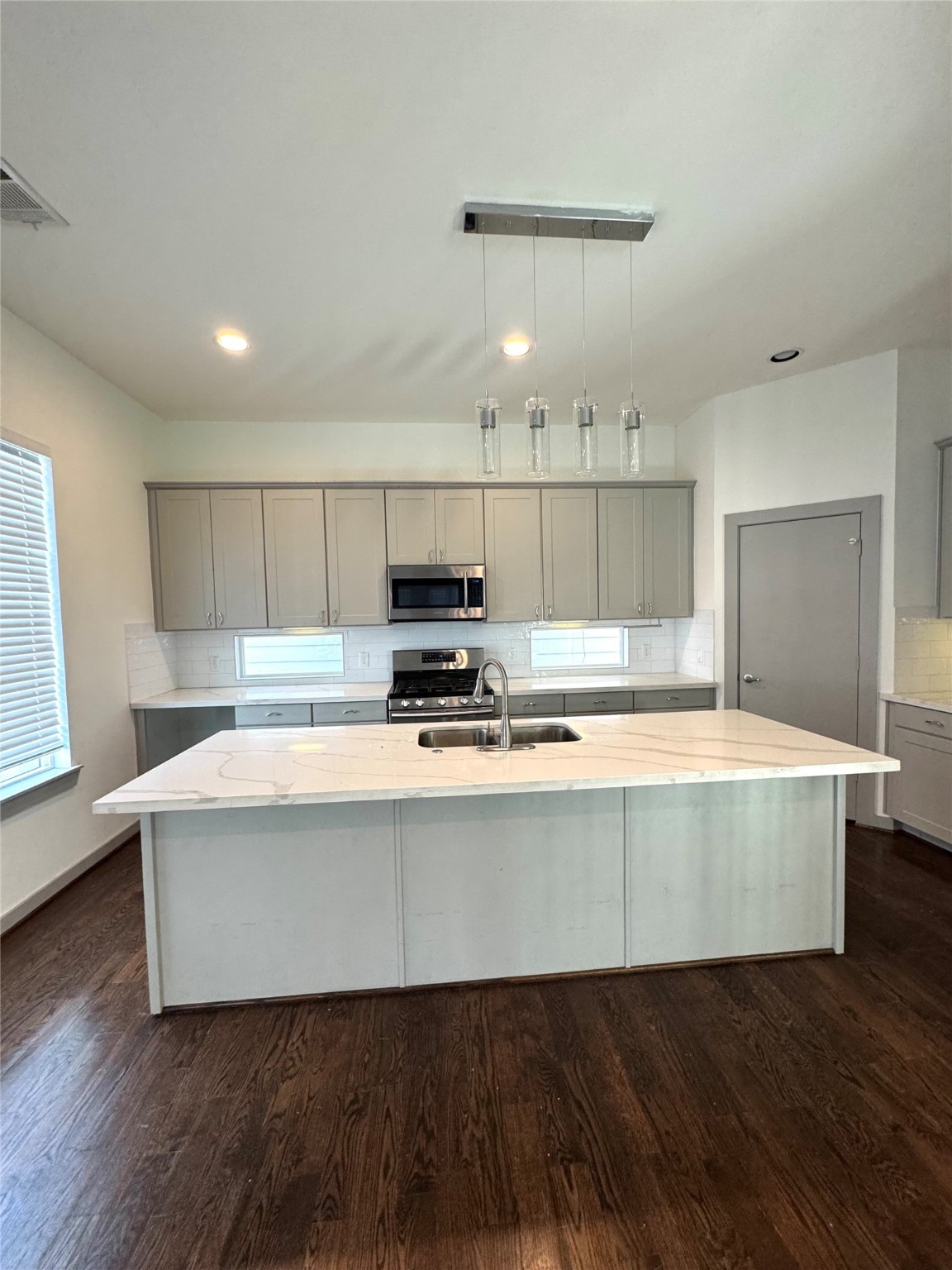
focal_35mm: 14
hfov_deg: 85.7
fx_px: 513
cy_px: 635
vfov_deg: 102.1
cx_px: 476
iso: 200
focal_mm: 2.22
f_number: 2.2
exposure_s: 1/120
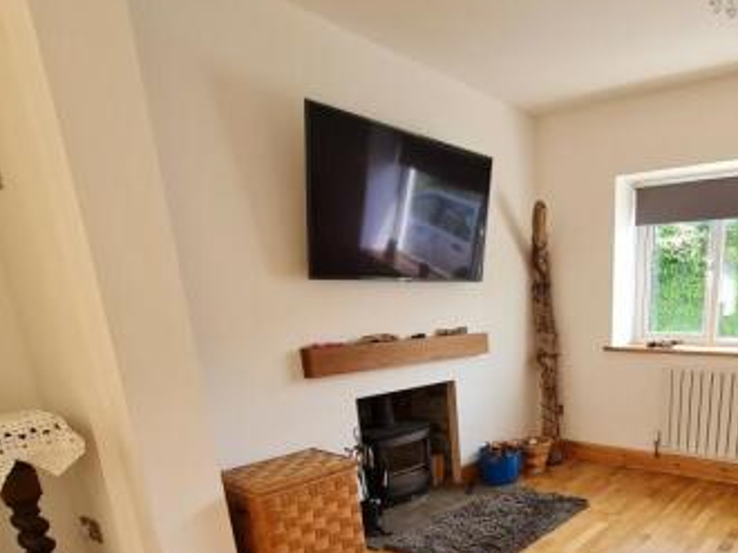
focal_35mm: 23
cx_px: 545
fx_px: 490
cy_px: 465
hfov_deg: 69.6
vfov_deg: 53.7
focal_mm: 2.2
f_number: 2.2
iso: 100
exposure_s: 1/100
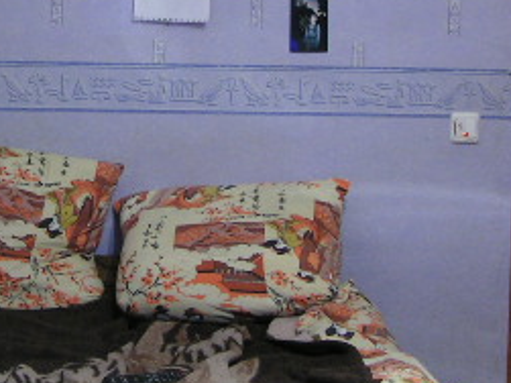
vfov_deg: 15.0
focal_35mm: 97
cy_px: 18
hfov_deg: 20.1
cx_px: 153
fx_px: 1431
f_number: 2.8
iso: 50
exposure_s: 1
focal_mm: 6.3
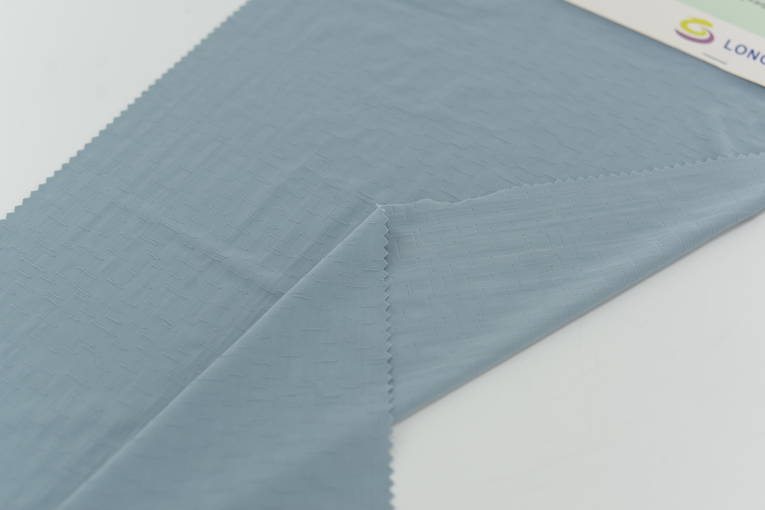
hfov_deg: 39.6
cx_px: 382
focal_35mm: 50
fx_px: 1063
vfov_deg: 27.0
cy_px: 255
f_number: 3.5
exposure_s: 1/160
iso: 100
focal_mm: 50
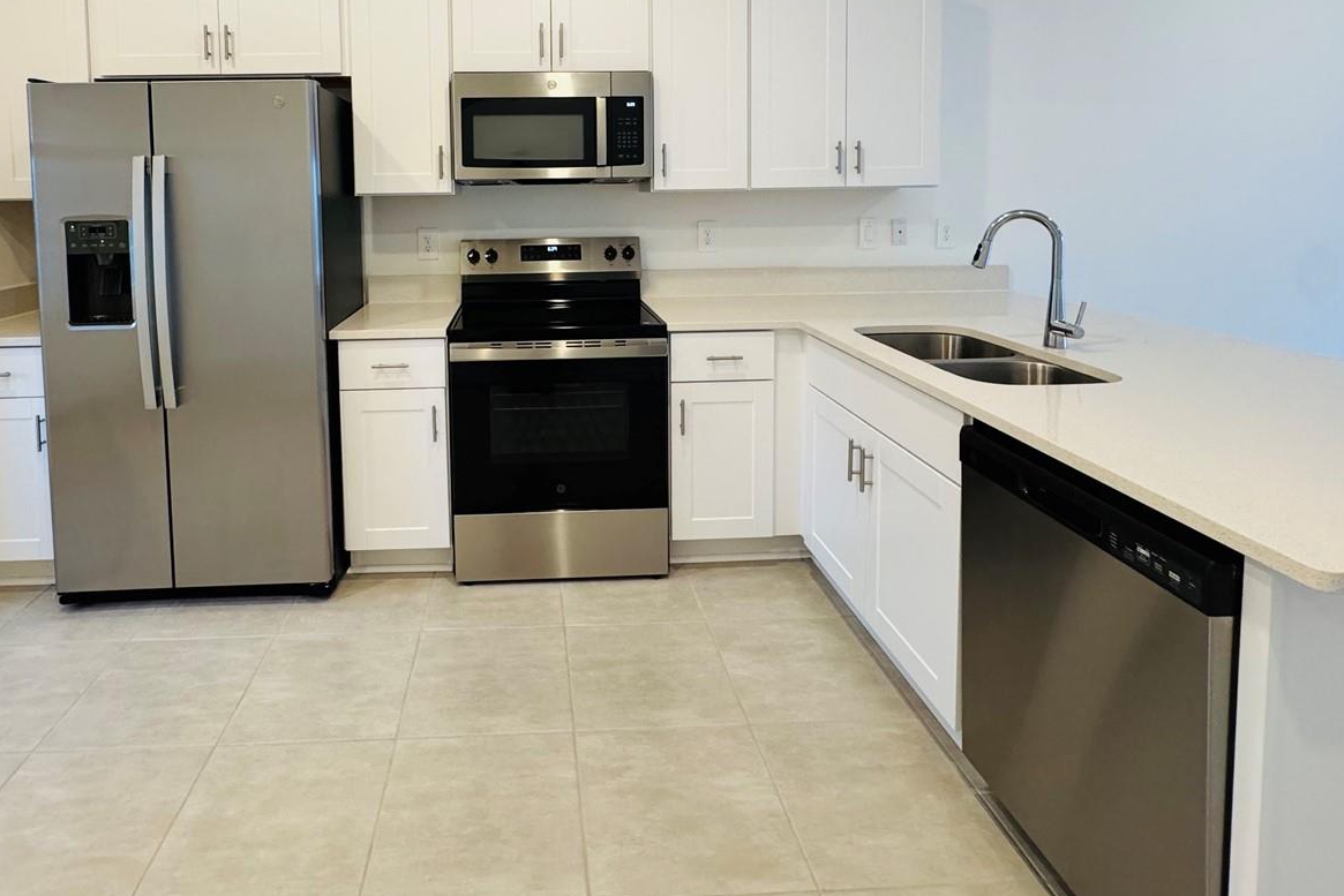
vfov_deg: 59.1
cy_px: 238
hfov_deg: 83.1
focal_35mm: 20
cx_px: 549
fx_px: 747
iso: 250
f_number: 2.2
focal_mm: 2.22
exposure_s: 1/120
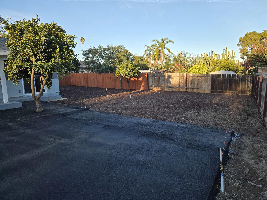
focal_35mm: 24
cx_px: 138
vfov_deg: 56.8
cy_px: 98
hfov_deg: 71.6
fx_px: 185
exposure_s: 1/1525
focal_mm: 5.4
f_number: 1.8
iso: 80
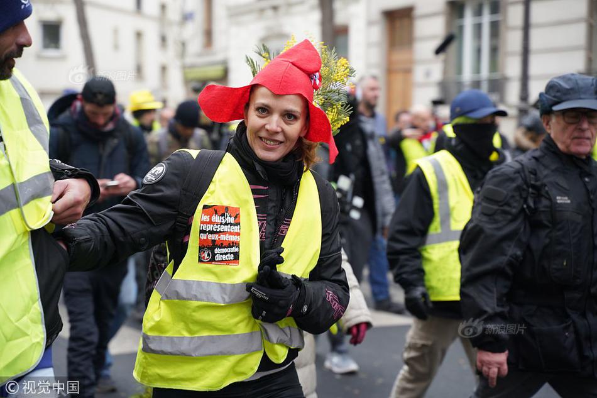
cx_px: 298
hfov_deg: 28.1
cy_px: 199
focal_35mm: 72
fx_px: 1194
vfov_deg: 18.9
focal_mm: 72
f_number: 4
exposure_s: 1/160
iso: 640
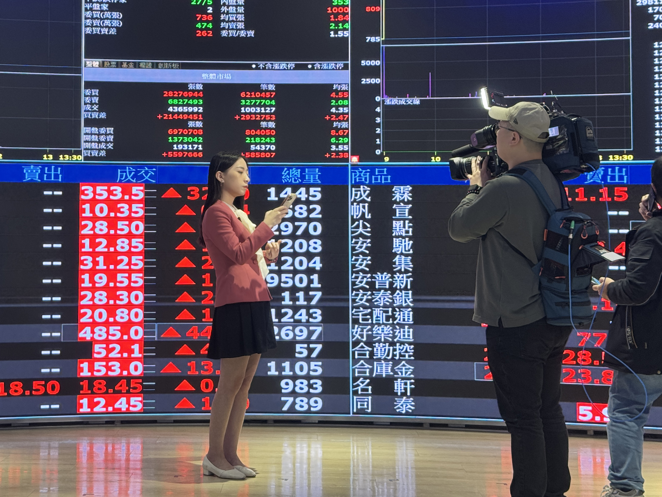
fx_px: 918
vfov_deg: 30.3
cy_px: 248
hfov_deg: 39.7
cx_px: 331
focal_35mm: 48
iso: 100
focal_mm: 6.76
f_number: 1.78
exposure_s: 1/60
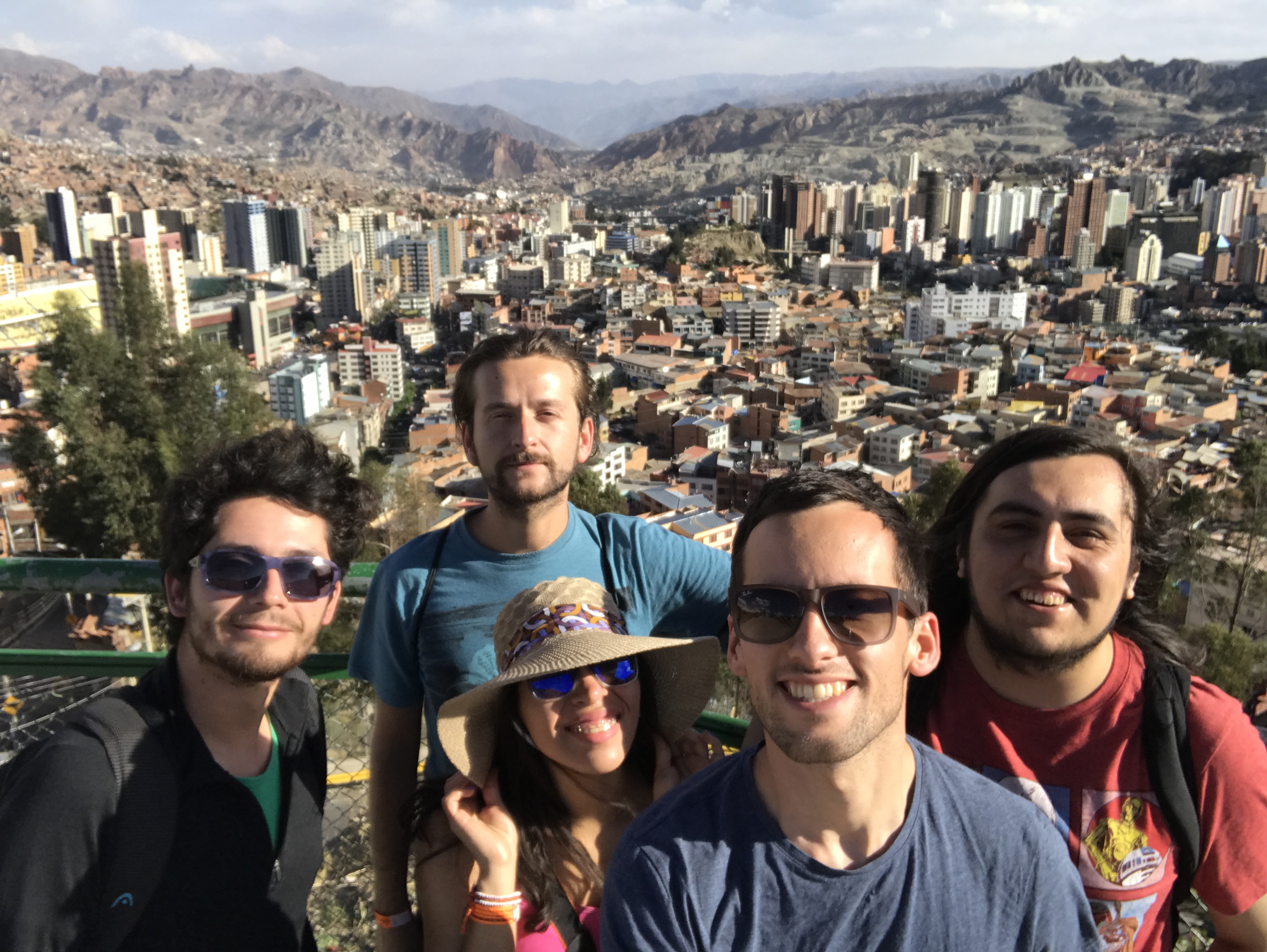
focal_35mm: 32
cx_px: 634
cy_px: 476
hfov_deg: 56.8
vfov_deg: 44.2
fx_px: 1172
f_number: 2.2
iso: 25
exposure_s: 1/924
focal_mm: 2.87
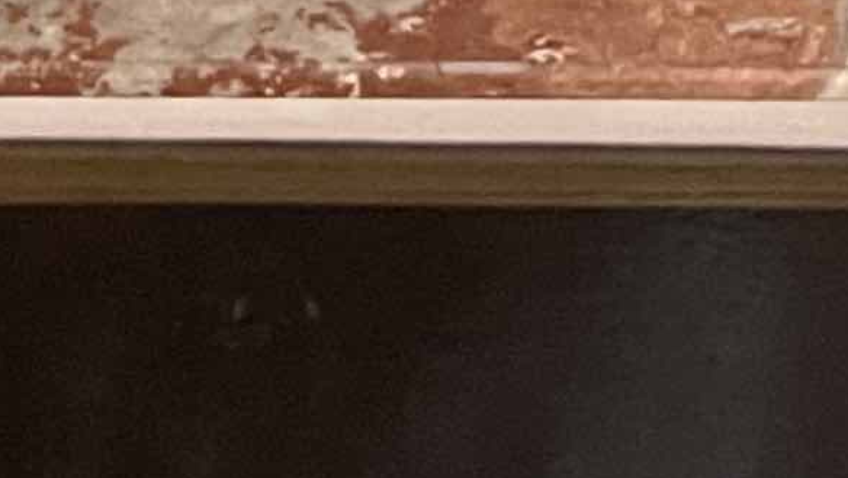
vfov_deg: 4.9
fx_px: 4229
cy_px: -2176
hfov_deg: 11.4
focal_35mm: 188
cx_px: 55
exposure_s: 1/60
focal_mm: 5.1
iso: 400
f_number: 1.6
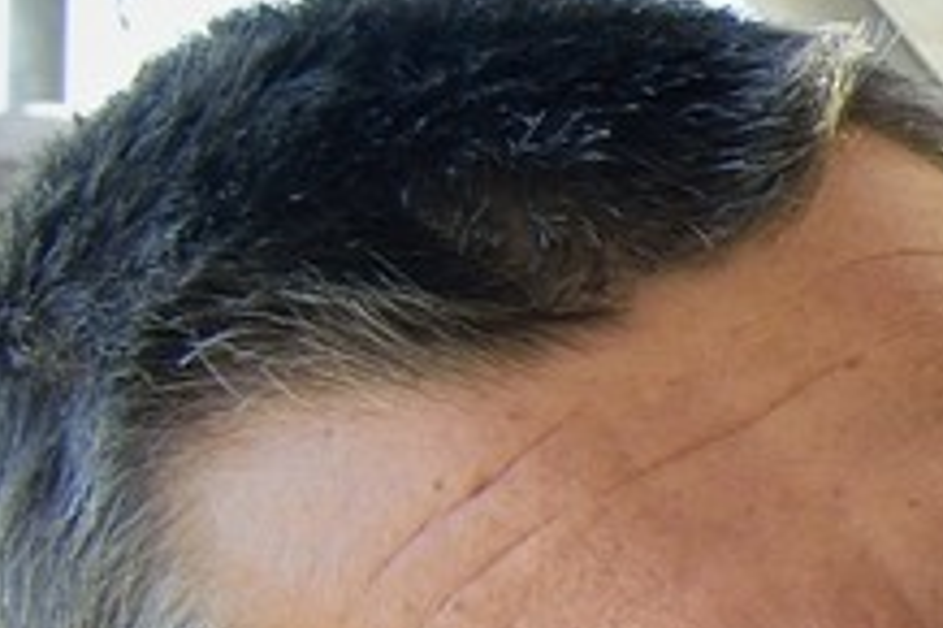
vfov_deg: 5.7
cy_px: 1161
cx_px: 3227
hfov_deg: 7.3
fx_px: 6151
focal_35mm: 235
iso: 800
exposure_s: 1/100
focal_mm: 32
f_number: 10
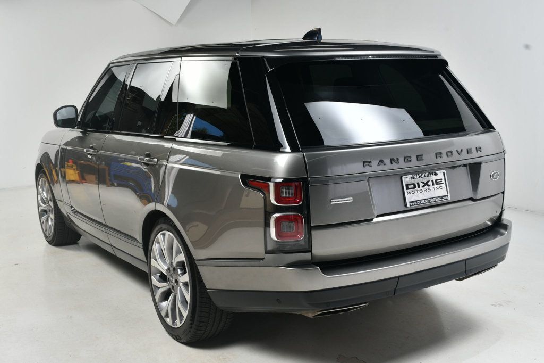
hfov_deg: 48.5
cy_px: 182
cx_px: 272
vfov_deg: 33.4
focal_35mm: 40
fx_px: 604
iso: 100
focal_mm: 27
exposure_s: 1/160
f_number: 11
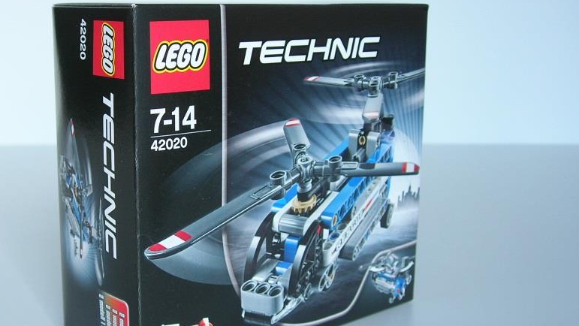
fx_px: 845
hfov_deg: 37.6
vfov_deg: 21.8
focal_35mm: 55
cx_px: 210
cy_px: 189
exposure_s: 1/6.3
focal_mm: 7.8
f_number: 2.8
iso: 64
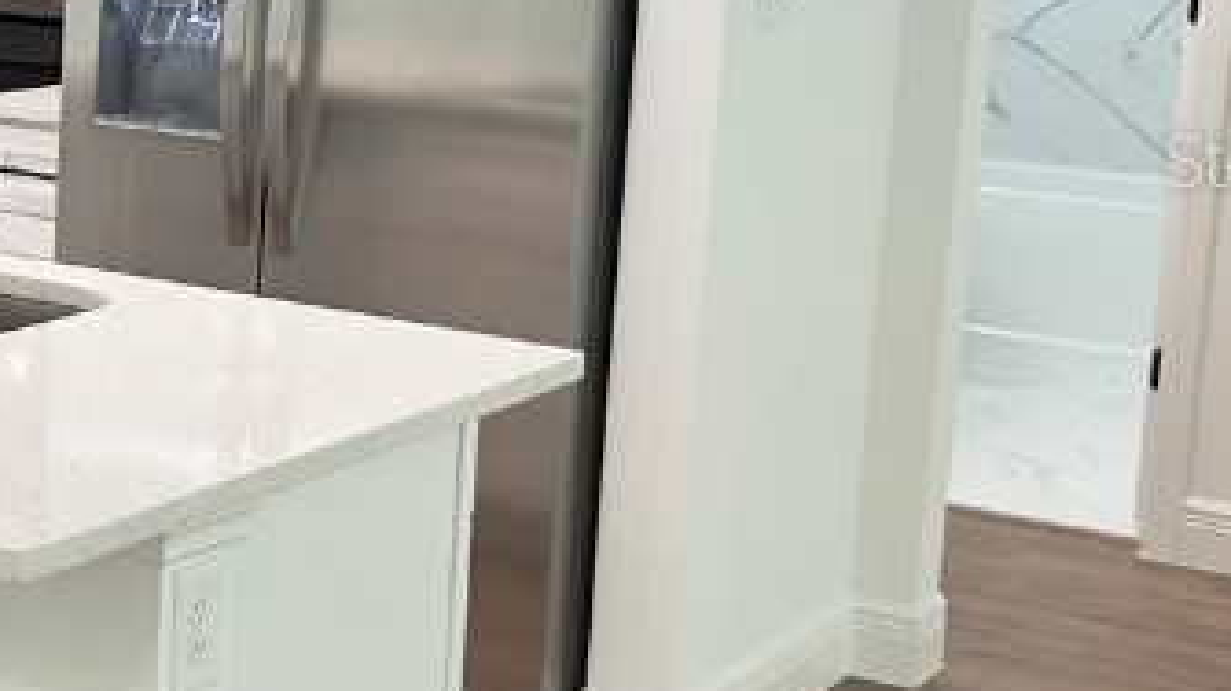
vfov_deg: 15.0
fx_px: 2610
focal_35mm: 80
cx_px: -371
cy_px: 158
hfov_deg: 23.5
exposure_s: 1/120
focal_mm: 6.76
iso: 125
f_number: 1.78
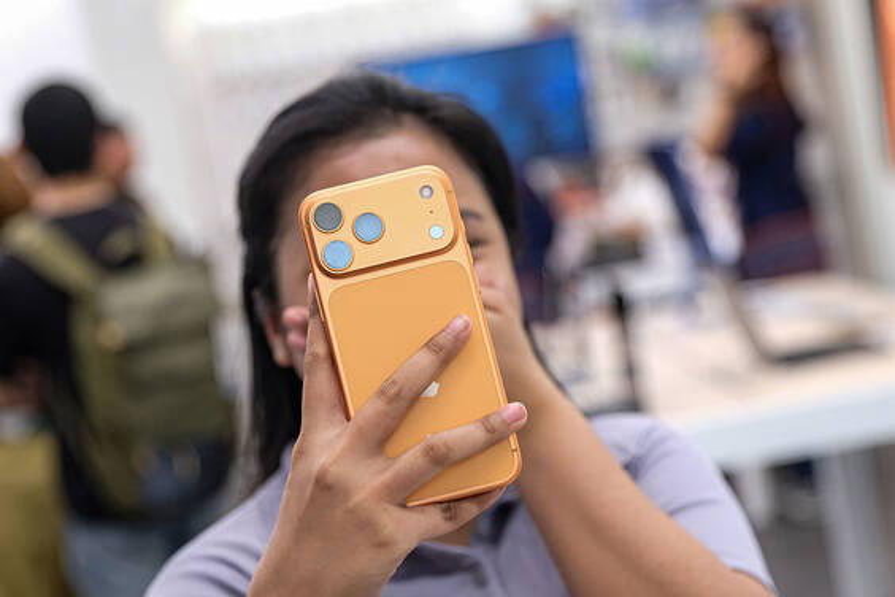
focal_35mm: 89
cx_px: 448
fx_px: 2212
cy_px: 298
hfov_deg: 22.9
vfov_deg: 15.4
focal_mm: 59
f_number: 3.2
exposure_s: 1/640
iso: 3200
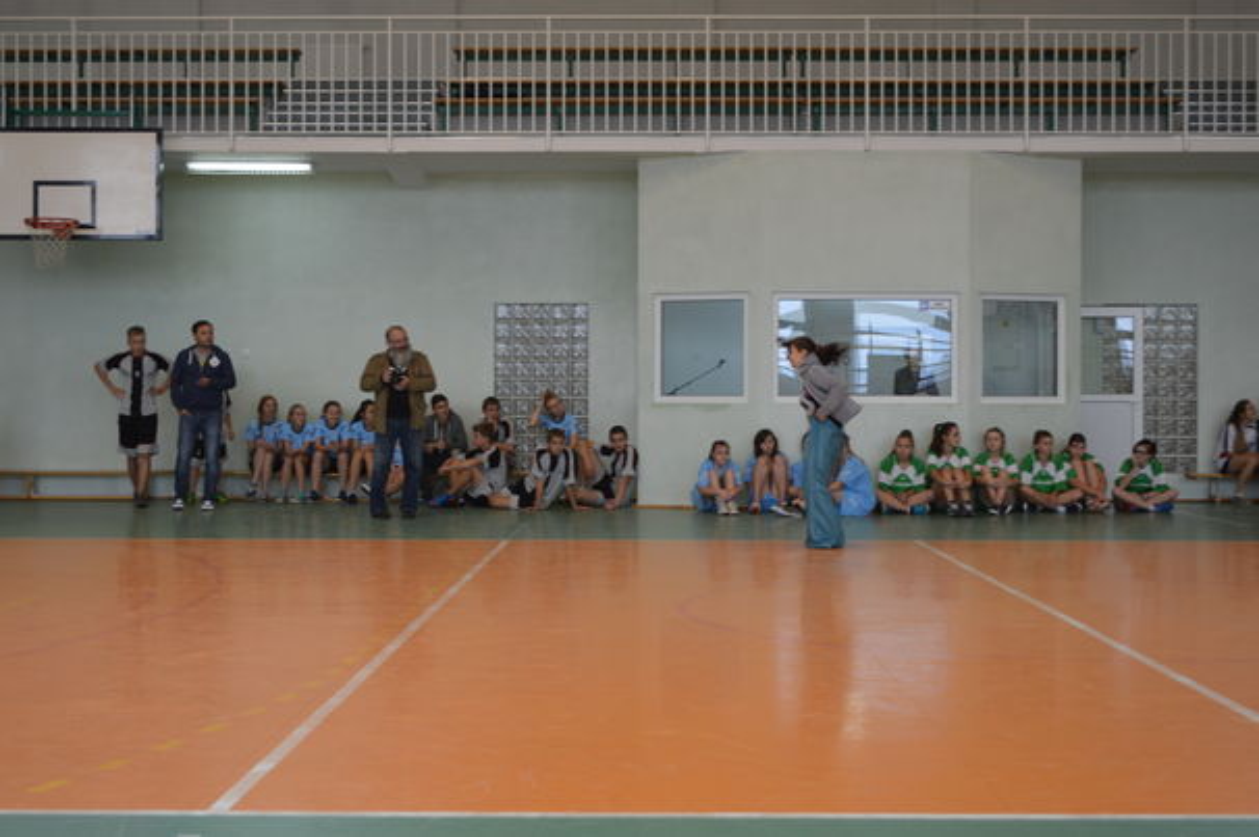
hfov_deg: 38.9
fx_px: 1782
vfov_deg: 26.4
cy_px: 418
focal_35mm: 51
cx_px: 630
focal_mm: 34
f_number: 5
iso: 400
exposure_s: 1/60
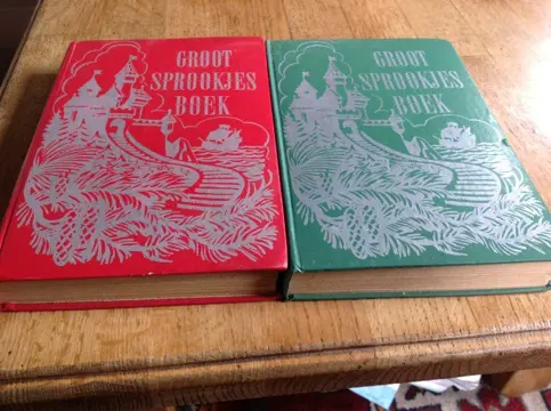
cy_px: 206
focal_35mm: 35
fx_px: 556
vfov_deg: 40.5
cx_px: 276
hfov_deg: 52.7
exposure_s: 1/24
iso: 64
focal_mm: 4.28
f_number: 2.4
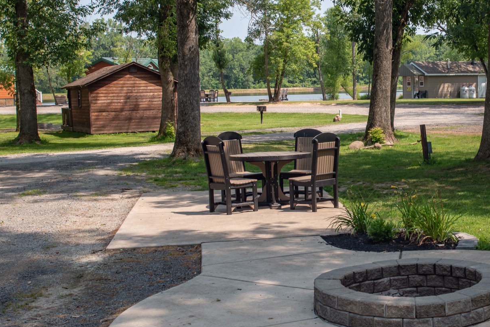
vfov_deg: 20.6
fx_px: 899
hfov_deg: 29.8
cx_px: 396
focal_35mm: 66
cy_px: 171
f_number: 11
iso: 100
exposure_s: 1/60
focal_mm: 35
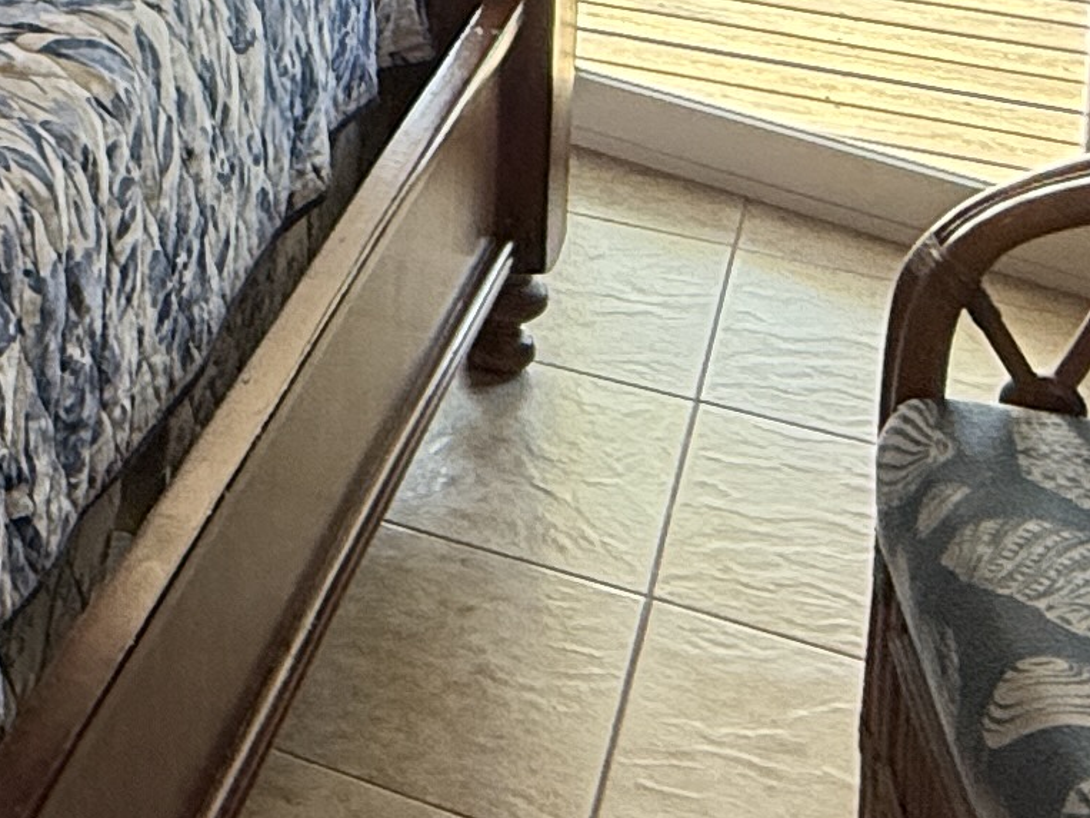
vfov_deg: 17.4
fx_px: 2330
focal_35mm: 74
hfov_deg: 21.2
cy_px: -493
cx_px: -646
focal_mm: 2.22
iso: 160
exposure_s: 1/99
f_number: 2.2
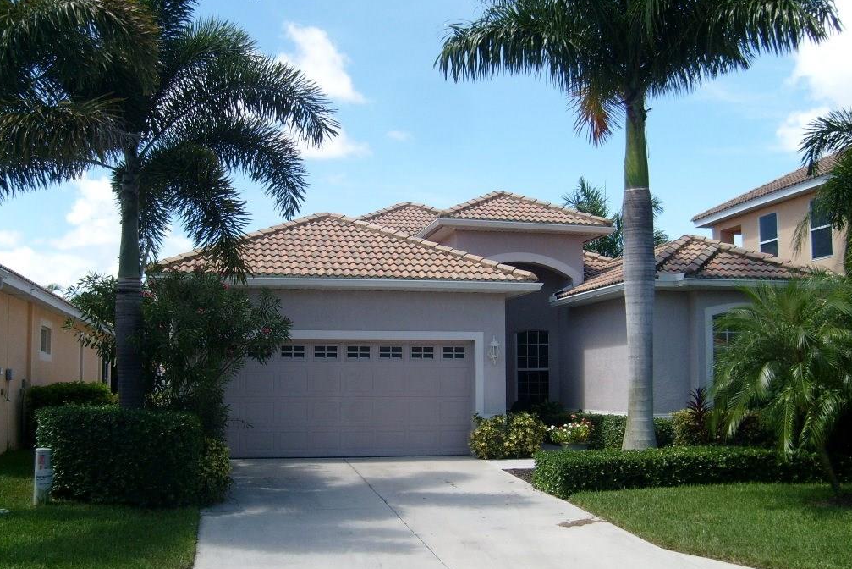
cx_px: 423
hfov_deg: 51.9
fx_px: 876
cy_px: 321
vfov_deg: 35.9
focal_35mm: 37
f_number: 7.1
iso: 80
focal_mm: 5.8
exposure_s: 1/180
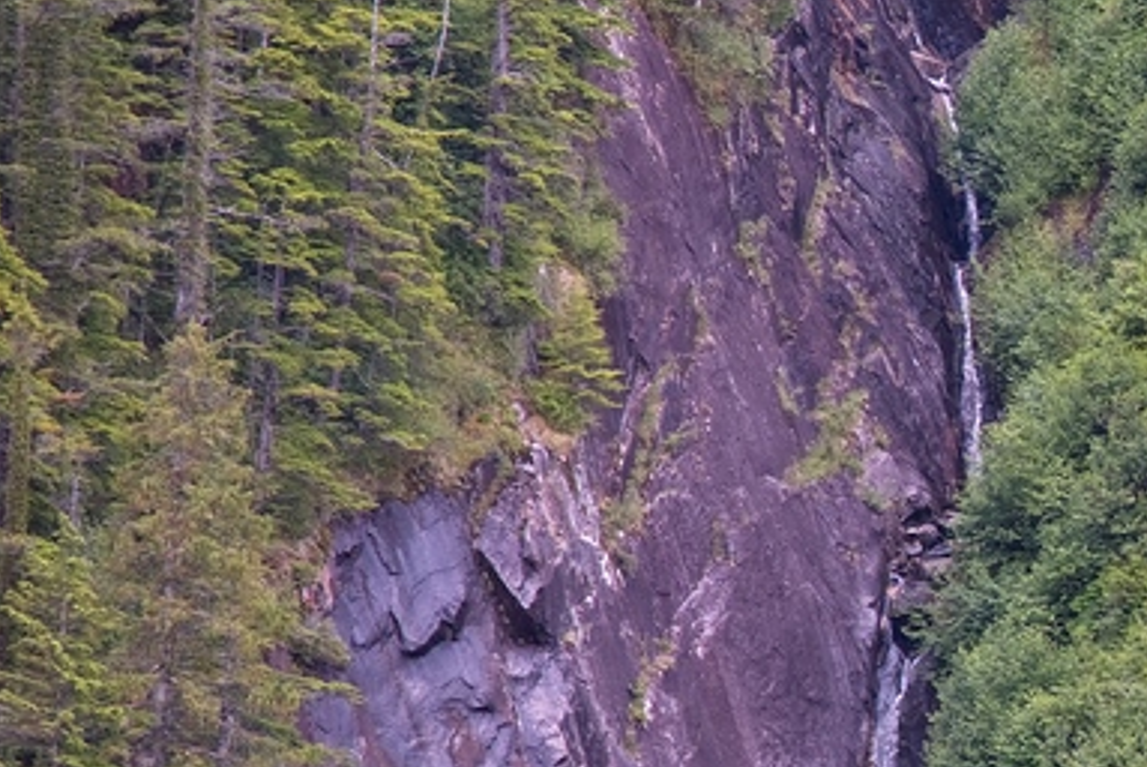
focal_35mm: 401
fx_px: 12786
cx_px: 1623
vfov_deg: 3.4
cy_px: 542
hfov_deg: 5.1
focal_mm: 120
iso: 320
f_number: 4
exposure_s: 1/250
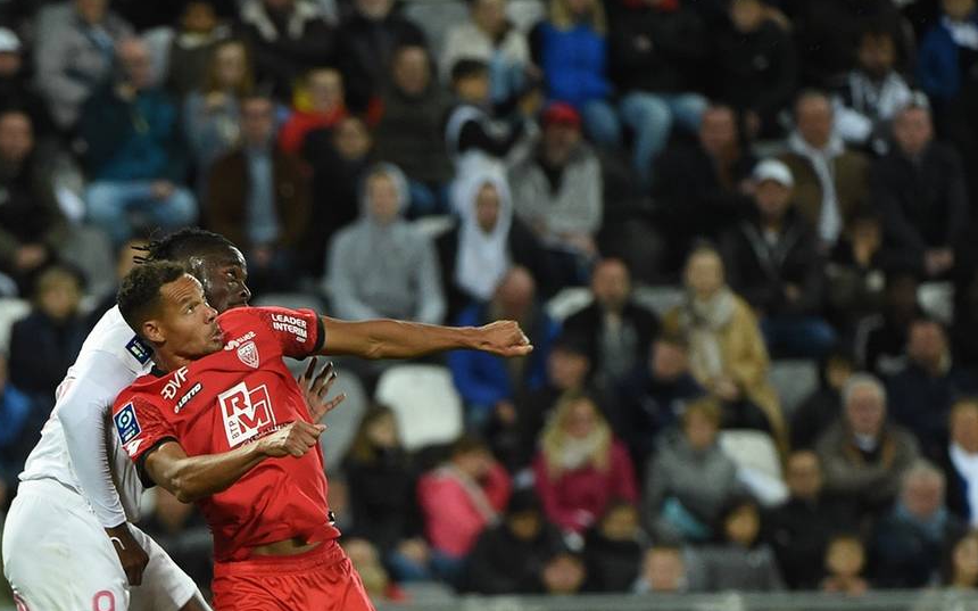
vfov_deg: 2.4
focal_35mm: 546
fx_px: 14549
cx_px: 223
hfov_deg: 3.8
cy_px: 468
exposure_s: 1/640
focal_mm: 240
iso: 4000
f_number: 4
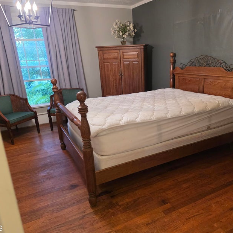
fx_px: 213
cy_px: 119
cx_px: 133
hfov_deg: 57.1
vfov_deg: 57.3
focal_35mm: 28
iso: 640
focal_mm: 6.3
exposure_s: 1/120
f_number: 1.7
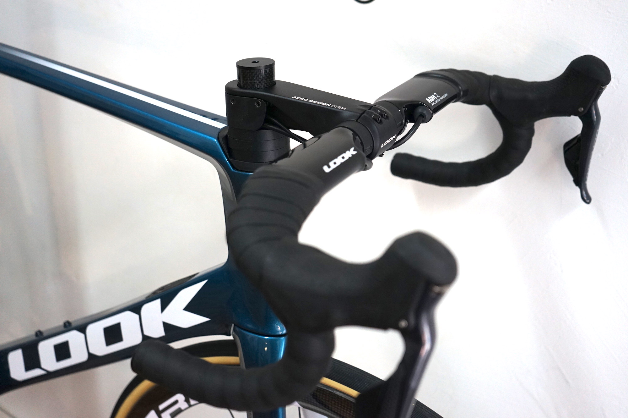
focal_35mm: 42
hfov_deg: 46.4
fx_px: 732
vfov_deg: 31.8
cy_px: 209
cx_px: 314
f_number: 4.5
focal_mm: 42
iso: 1250
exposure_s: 1/160
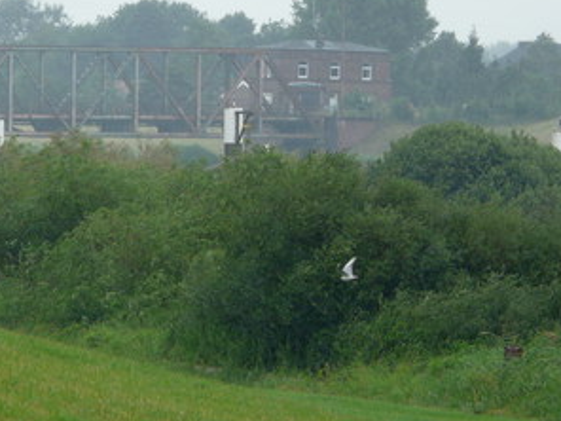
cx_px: 216
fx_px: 7666
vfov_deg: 3.1
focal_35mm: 473
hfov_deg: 4.2
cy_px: 180
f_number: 4
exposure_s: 1/160
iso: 100
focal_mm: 57.4
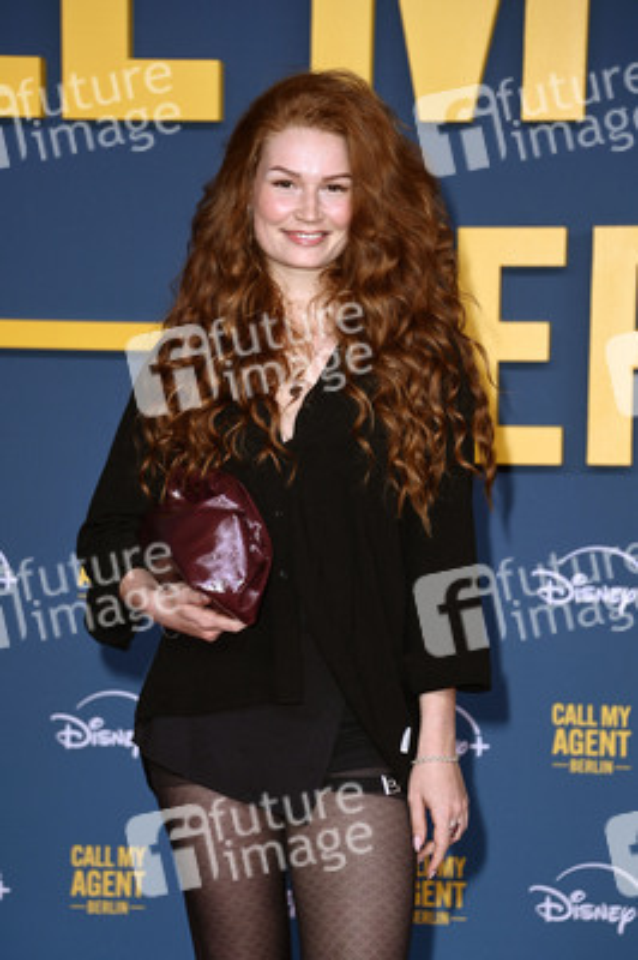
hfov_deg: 10.9
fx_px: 3328
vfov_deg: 16.4
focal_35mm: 125
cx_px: 319
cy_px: 480
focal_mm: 125
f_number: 5.6
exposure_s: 1/200
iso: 800
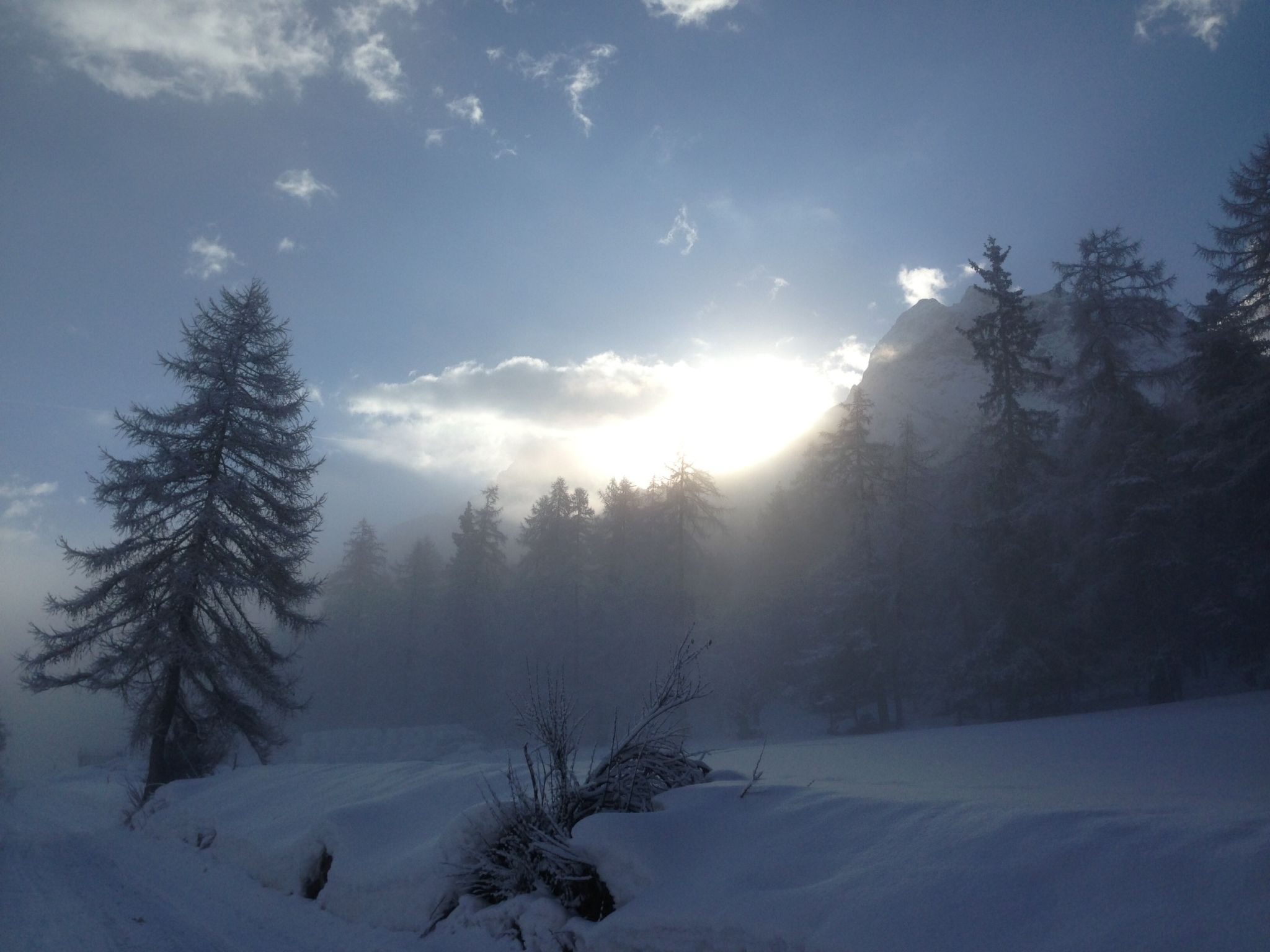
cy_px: 476
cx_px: 635
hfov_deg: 55.4
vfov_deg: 42.9
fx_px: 1211
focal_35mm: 33
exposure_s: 1/3195
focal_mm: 4.13
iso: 50
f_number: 2.4
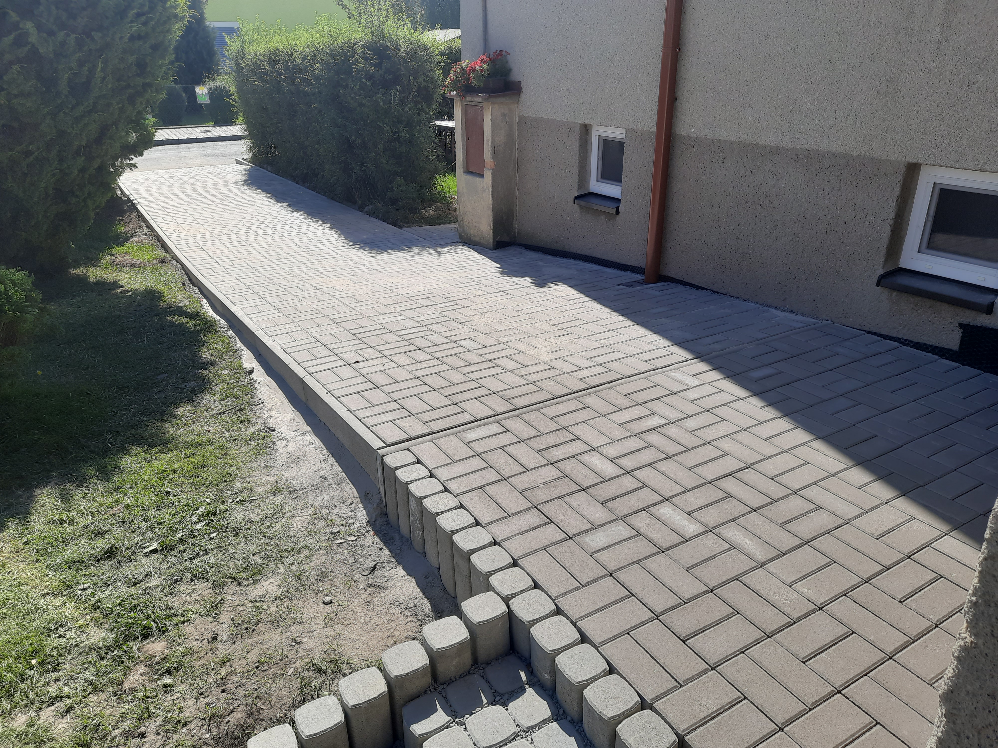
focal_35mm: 25
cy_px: 374
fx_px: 721
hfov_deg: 69.4
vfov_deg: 54.9
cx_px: 499
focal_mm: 4.6
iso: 20
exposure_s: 1/891
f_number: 2
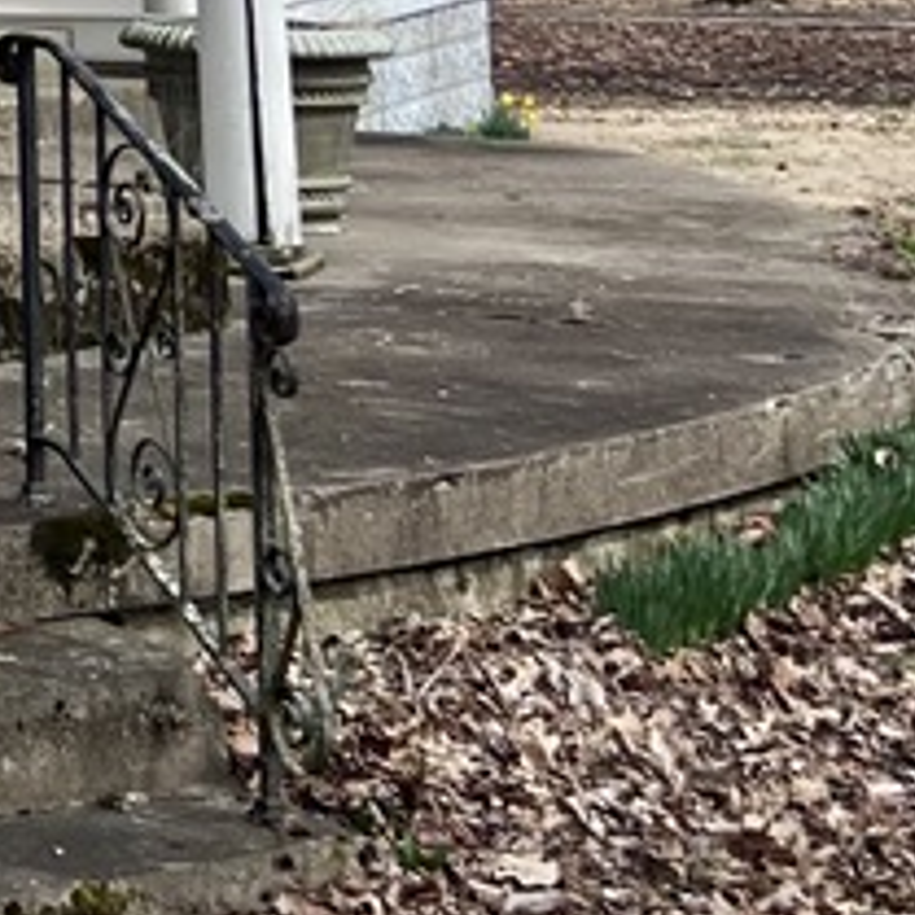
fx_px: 3559
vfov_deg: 13.5
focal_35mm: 119
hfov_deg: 13.3
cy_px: -587
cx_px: -709
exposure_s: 1/3077
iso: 50
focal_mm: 5.7
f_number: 1.5
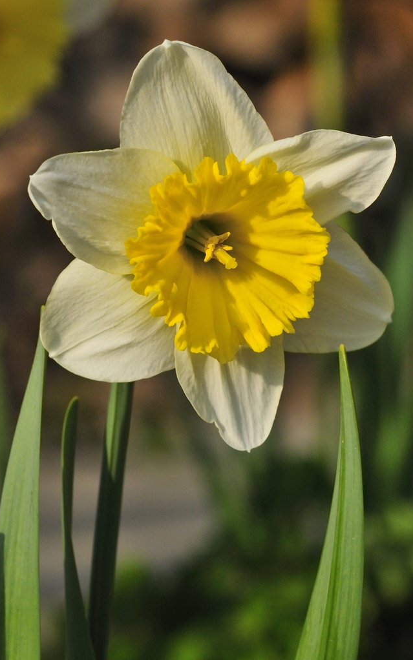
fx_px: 2755
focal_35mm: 153
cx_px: 210
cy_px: 330
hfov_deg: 8.6
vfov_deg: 13.7
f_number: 8
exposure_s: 1/2000
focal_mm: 100
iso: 1000
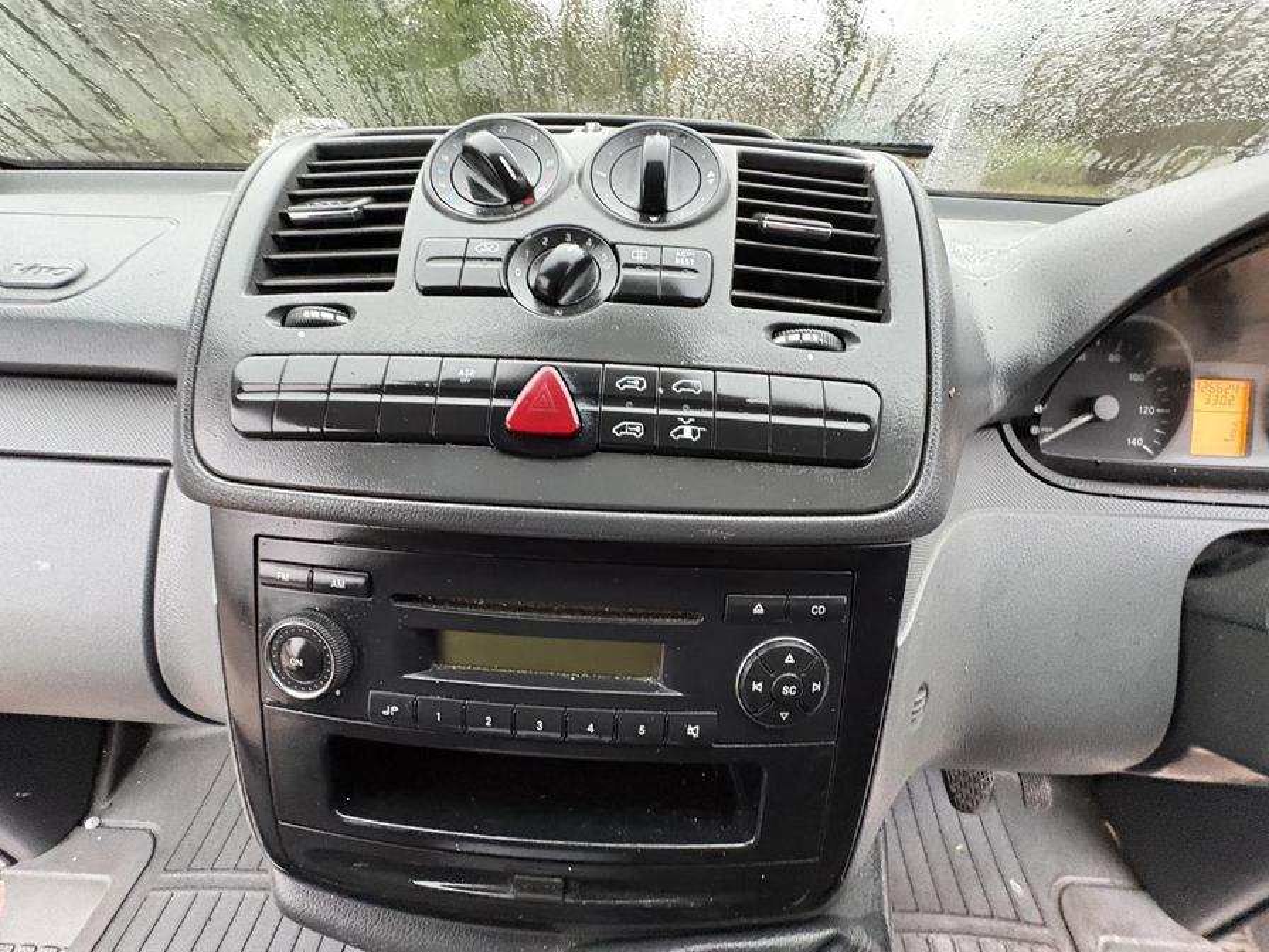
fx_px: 513
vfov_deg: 85.7
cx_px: 634
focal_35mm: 14
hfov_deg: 102.1
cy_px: 476
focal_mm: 2.22
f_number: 2.2
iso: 800
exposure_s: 1/52
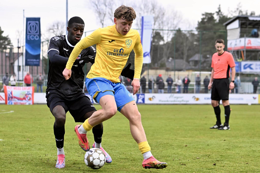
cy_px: 86
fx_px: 794
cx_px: 130
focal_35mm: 110
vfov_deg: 12.5
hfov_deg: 18.6
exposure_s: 1/1600
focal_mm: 110
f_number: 4.8
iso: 6400
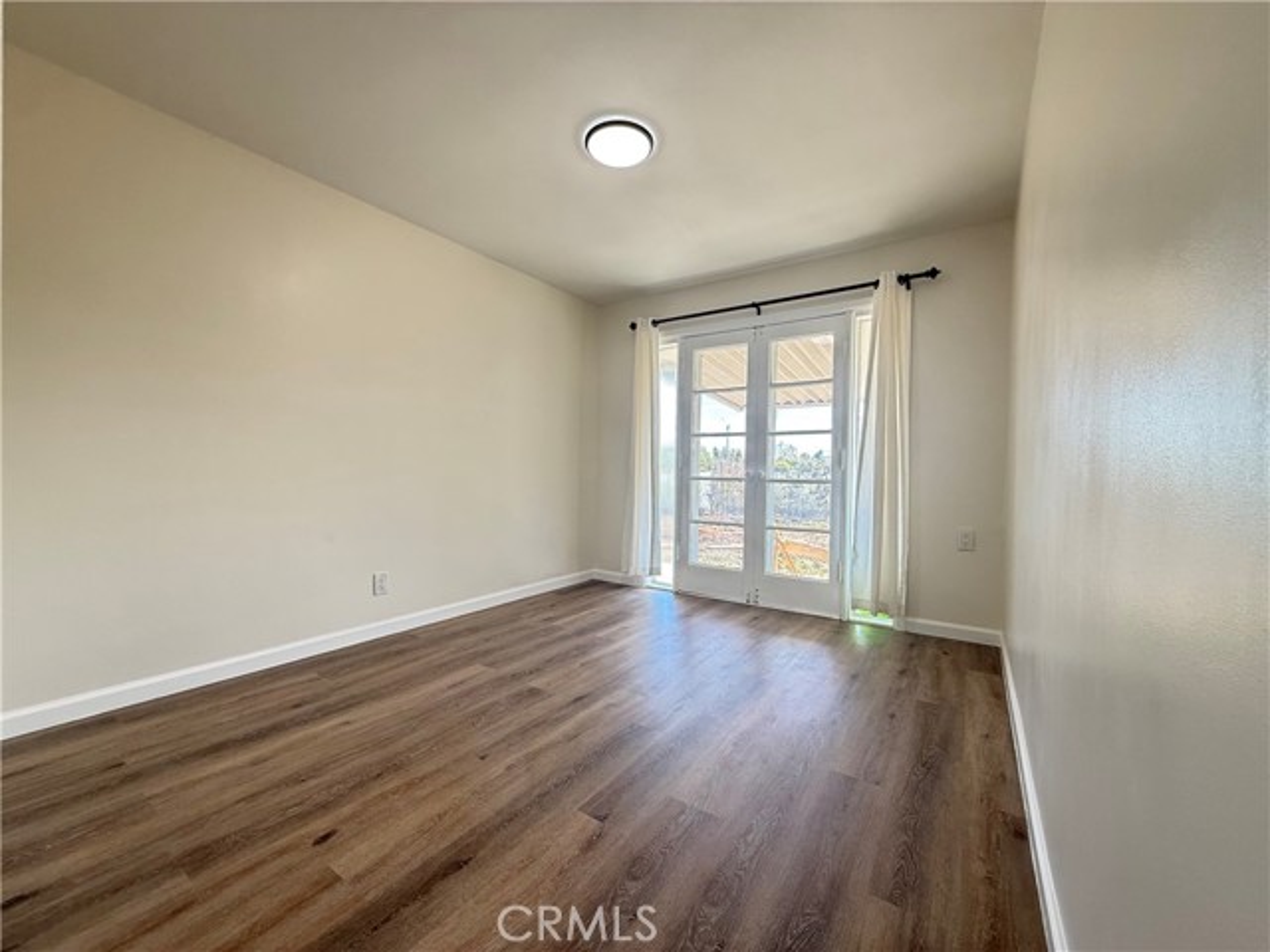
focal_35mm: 14
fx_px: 514
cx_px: 635
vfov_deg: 85.7
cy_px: 476
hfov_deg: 102.1
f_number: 2.2
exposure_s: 1/120
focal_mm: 2.22
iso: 160
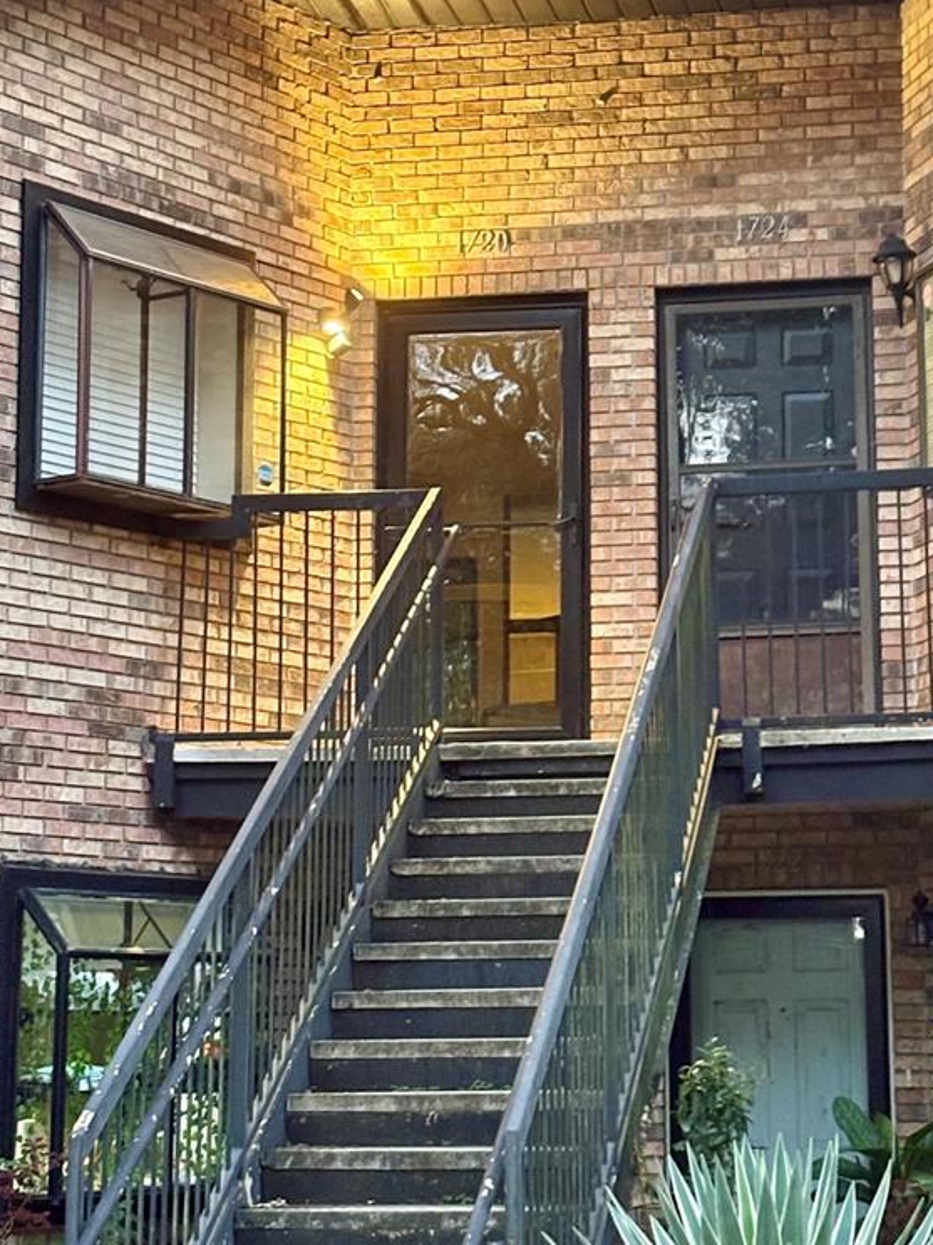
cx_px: 688
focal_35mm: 84
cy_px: 508
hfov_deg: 17.5
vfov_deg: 23.3
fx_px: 3020
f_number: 1.6
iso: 400
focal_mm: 5.96
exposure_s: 1/24
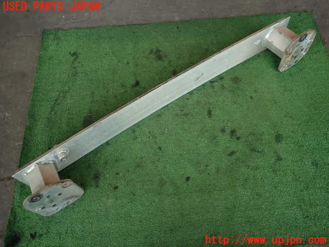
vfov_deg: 54.9
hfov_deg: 69.4
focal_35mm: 25
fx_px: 238
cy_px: 124
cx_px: 164
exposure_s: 1/80
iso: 100
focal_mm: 4.5
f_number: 2
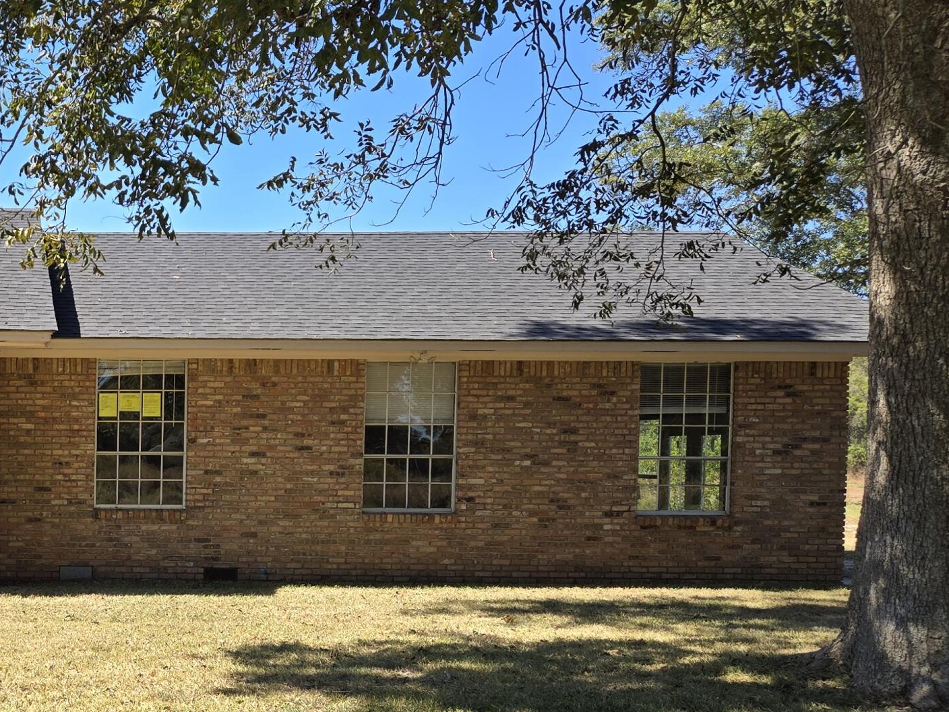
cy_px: 483
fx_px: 1343
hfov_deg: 35.1
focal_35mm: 49
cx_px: -11
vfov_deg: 29.4
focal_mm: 5.4
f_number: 1.8
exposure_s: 1/758
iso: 25
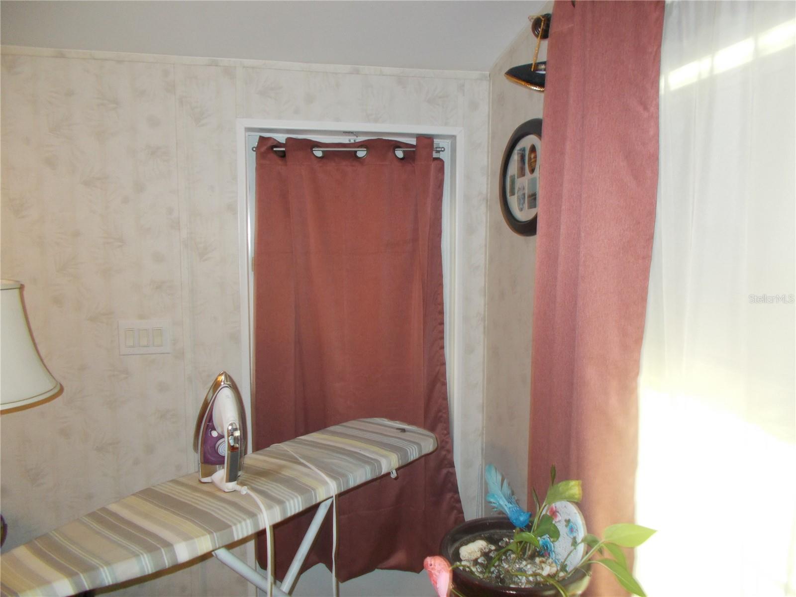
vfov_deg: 53.1
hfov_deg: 67.3
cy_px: 298
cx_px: 398
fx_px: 598
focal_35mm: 26
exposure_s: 1/25
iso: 200
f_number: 3.2
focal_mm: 4.6
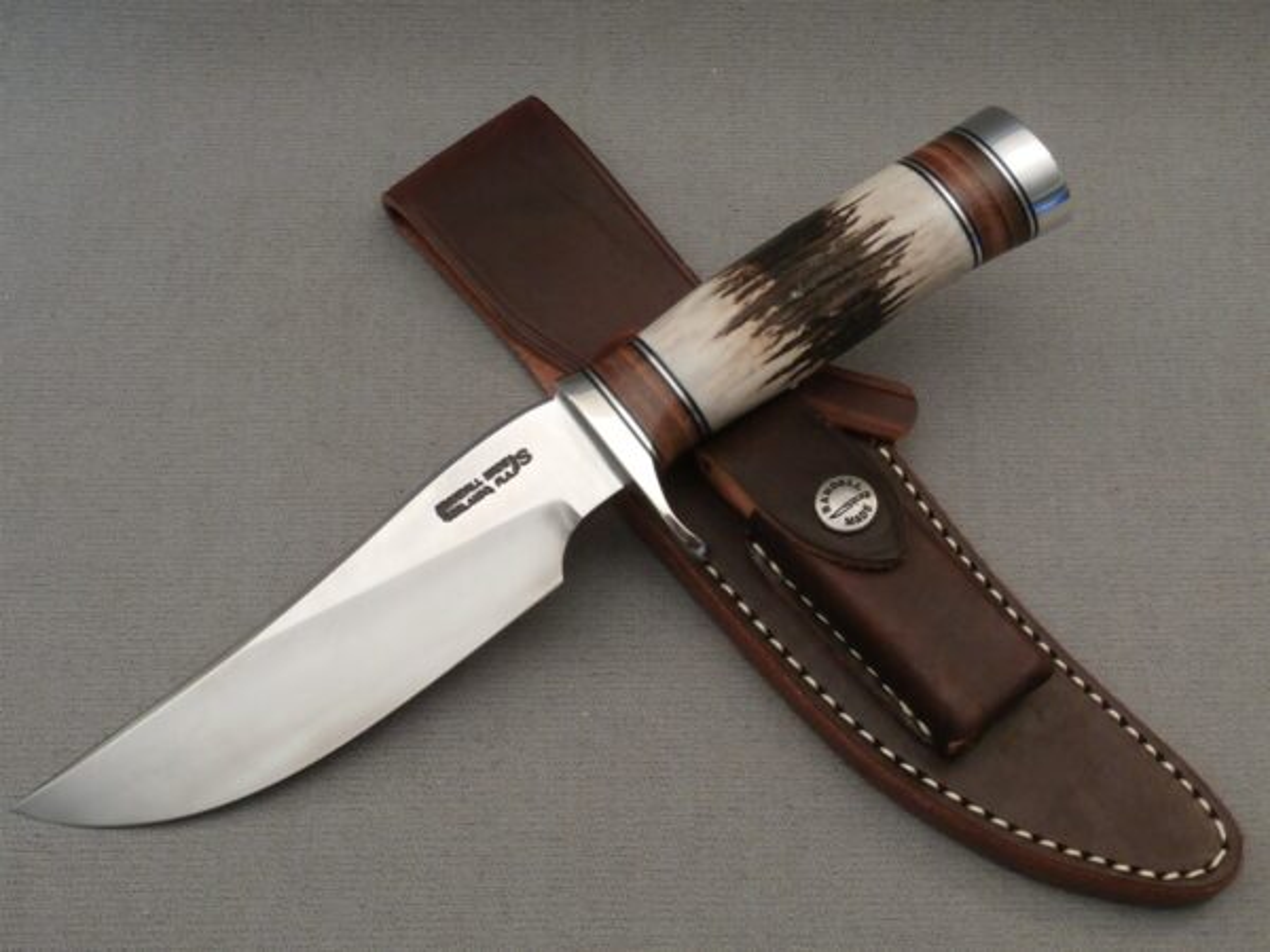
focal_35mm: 41
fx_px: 1504
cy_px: 476
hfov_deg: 45.8
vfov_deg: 35.1
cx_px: 635
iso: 400
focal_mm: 7.28
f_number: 3.6
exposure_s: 1/20
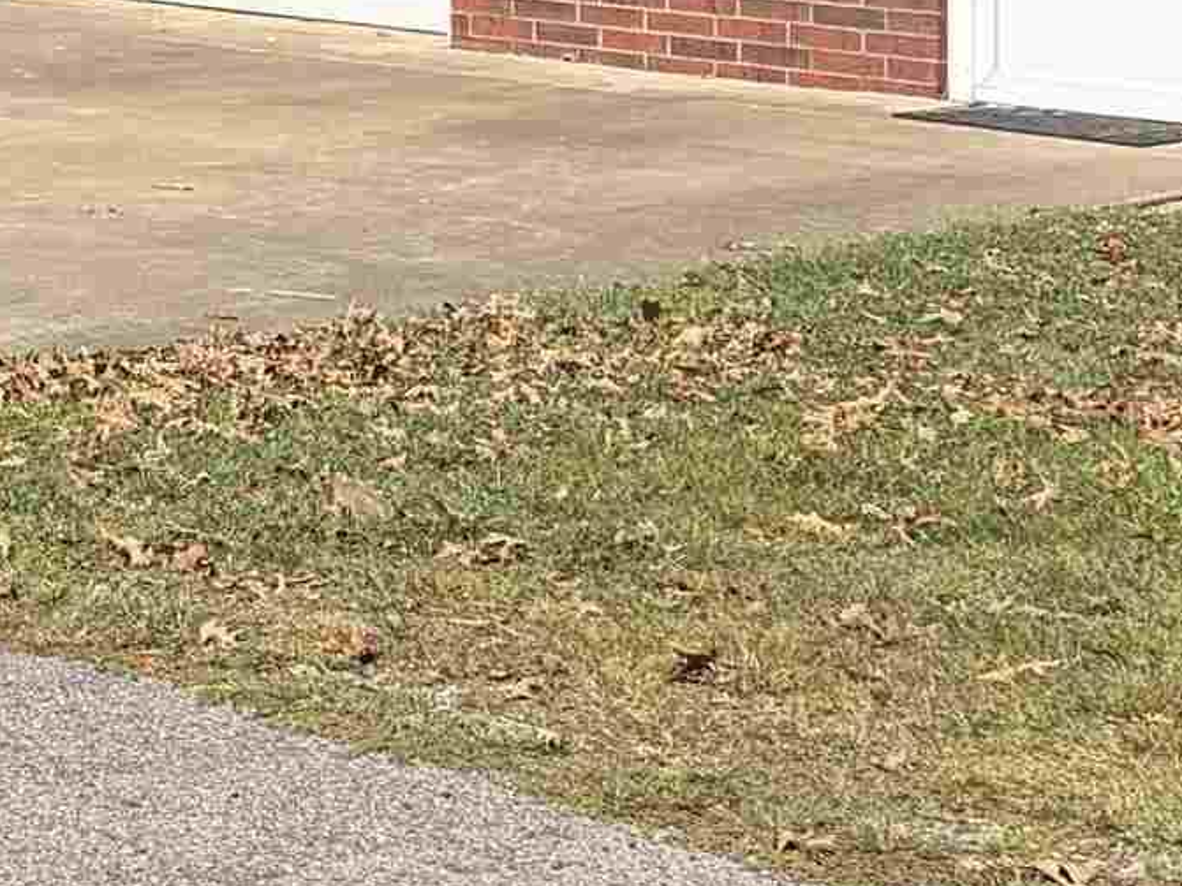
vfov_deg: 11.7
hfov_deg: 14.5
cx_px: -948
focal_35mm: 119
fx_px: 4063
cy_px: -585
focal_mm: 5.96
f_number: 1.6
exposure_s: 1/2747
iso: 50
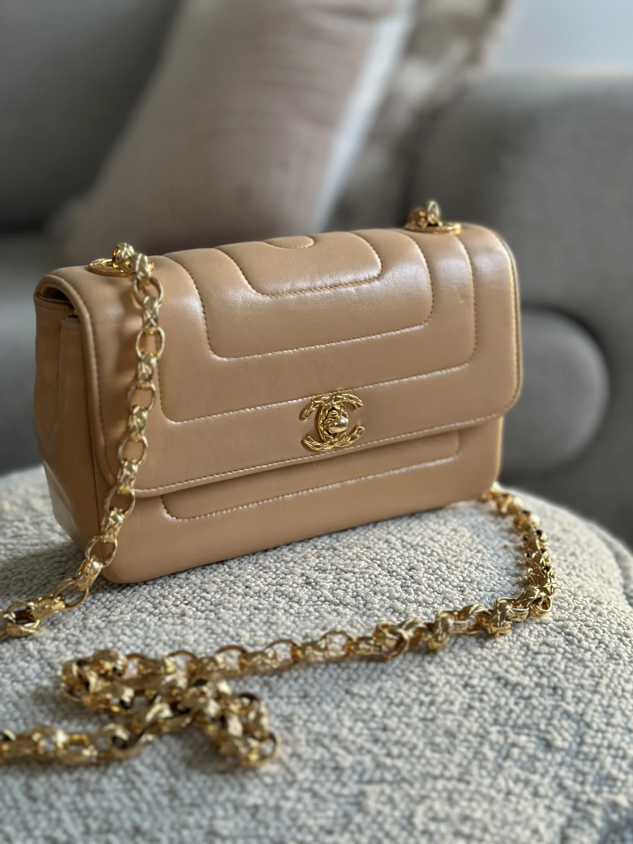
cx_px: 316
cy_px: 422
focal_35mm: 48
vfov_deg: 39.7
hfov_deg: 30.3
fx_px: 1170
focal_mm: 6.86
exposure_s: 1/50
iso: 160
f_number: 1.78
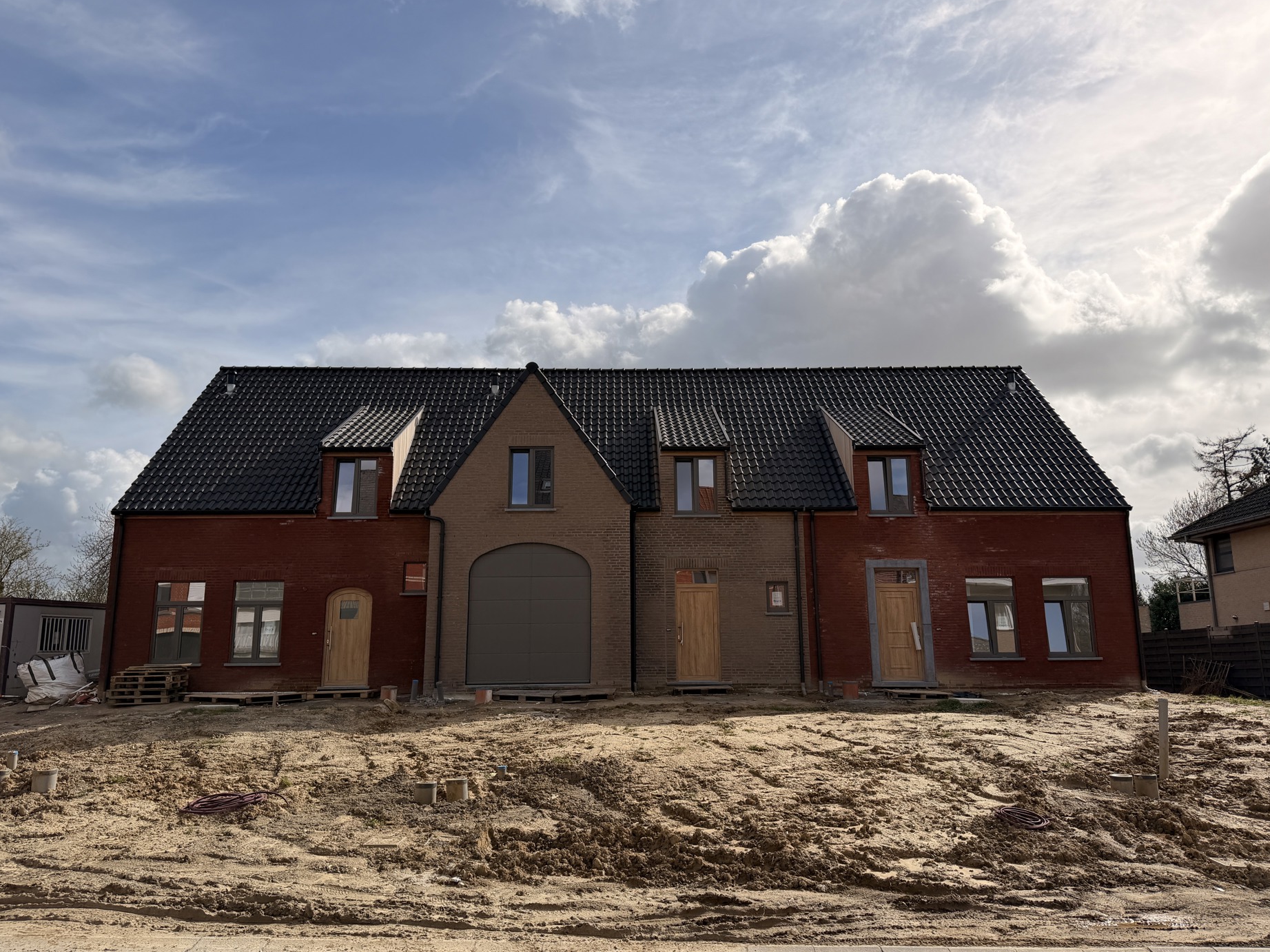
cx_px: 634
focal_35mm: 25
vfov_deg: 54.9
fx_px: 917
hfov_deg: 69.4
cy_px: 490
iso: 100
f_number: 1.78
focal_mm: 6.76
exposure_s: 1/10309
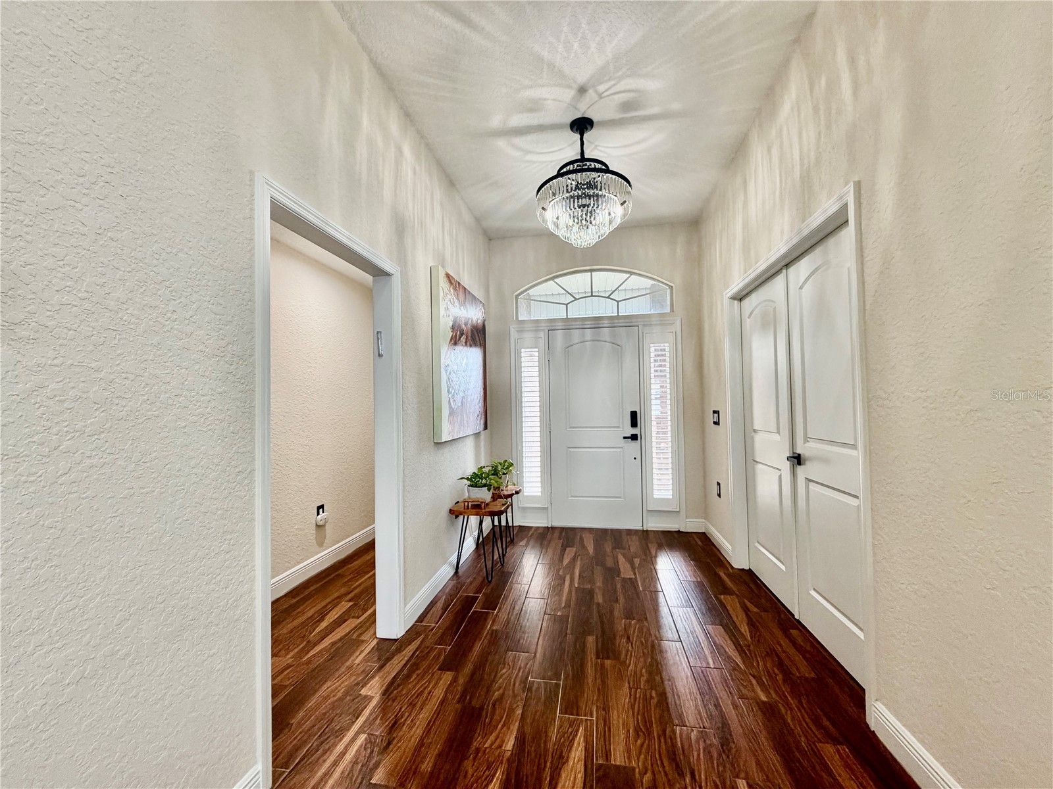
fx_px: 426
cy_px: 394
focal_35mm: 14
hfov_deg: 102.1
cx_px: 526
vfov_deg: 85.7
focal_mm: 2.22
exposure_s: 1/60
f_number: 2.2
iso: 160
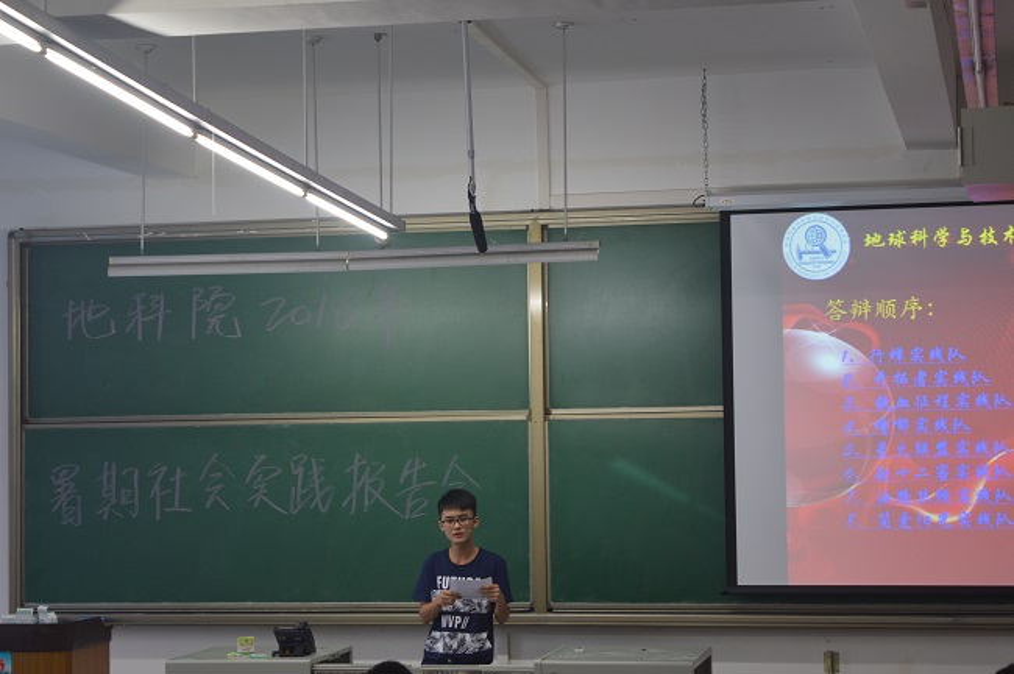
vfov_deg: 16.5
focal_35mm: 82
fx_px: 2321
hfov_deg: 24.6
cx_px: 507
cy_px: 337
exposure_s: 1/25
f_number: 5.6
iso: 400
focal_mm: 55
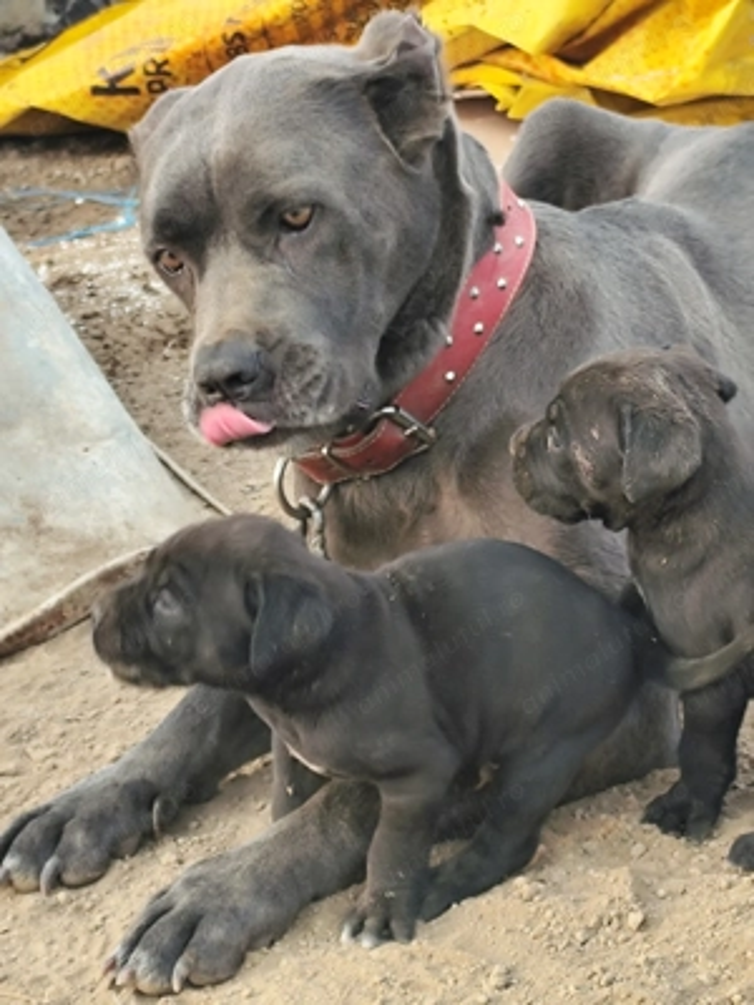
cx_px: 377
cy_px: 502
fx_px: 3224
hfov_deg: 13.3
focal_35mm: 111
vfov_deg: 17.7
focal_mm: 6.14
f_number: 1.65
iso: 64
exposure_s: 1/100
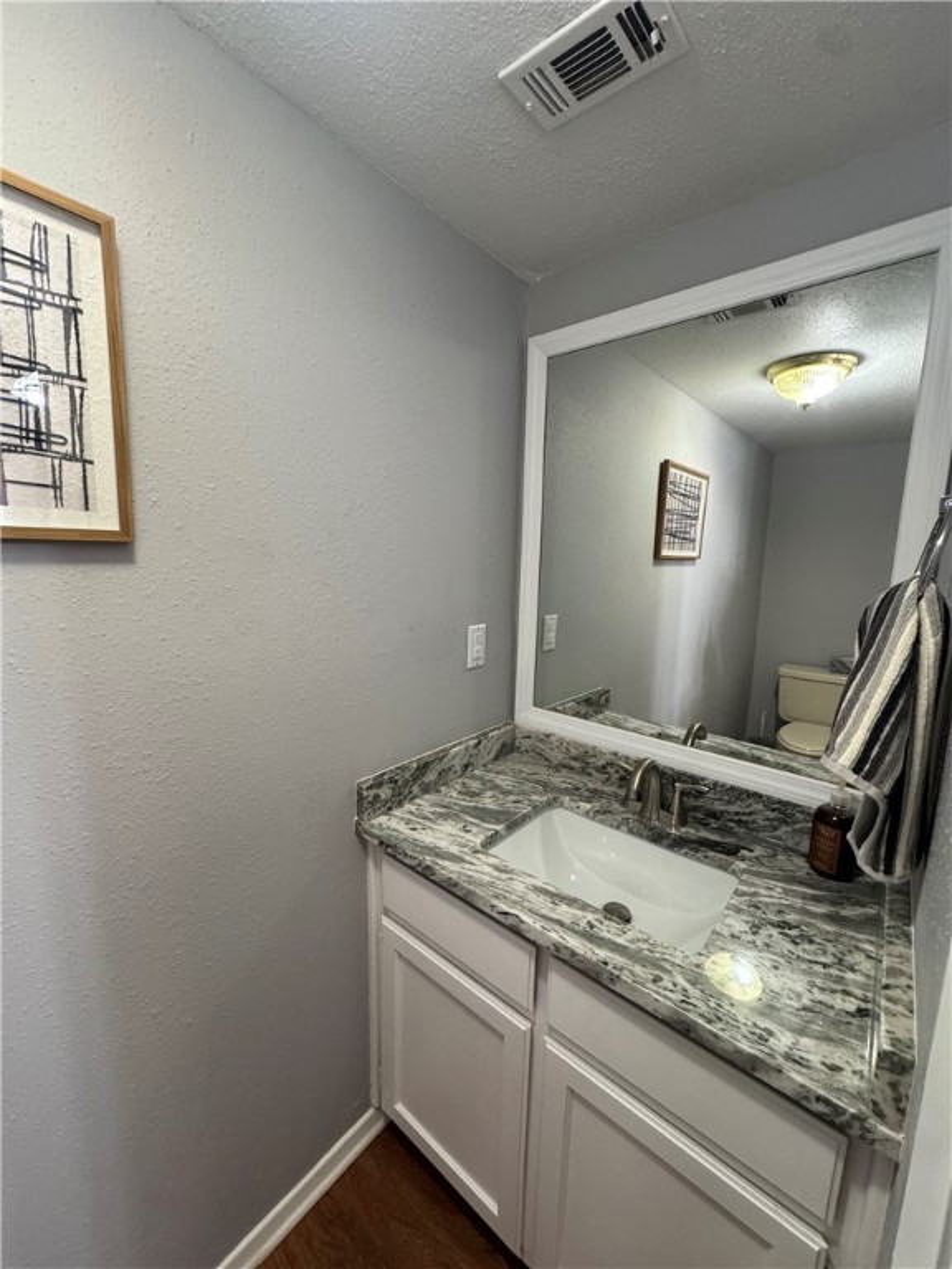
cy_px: 634
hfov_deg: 85.7
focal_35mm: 14
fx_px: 513
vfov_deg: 102.1
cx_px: 476
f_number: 2.2
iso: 400
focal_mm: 2.22
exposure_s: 1/60
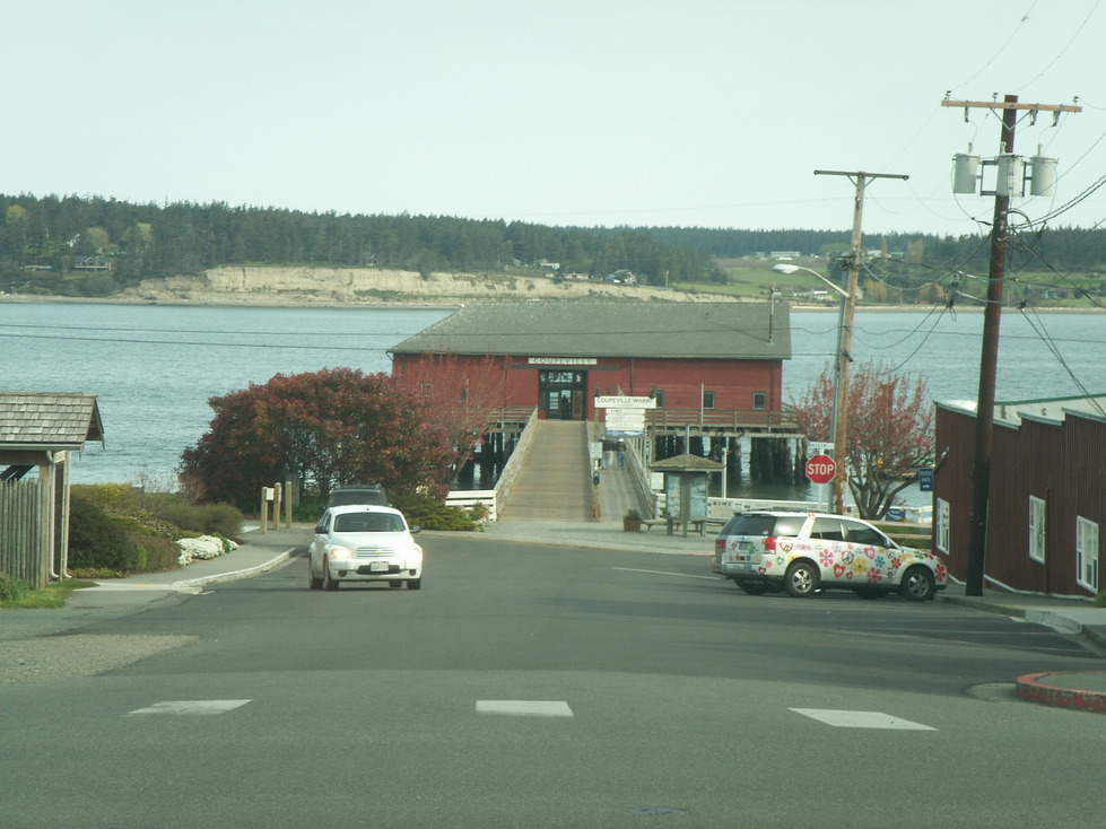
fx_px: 3546
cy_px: 414
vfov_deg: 13.3
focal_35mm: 111
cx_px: 553
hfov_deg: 17.7
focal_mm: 23.1
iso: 50
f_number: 8
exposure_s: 1/80
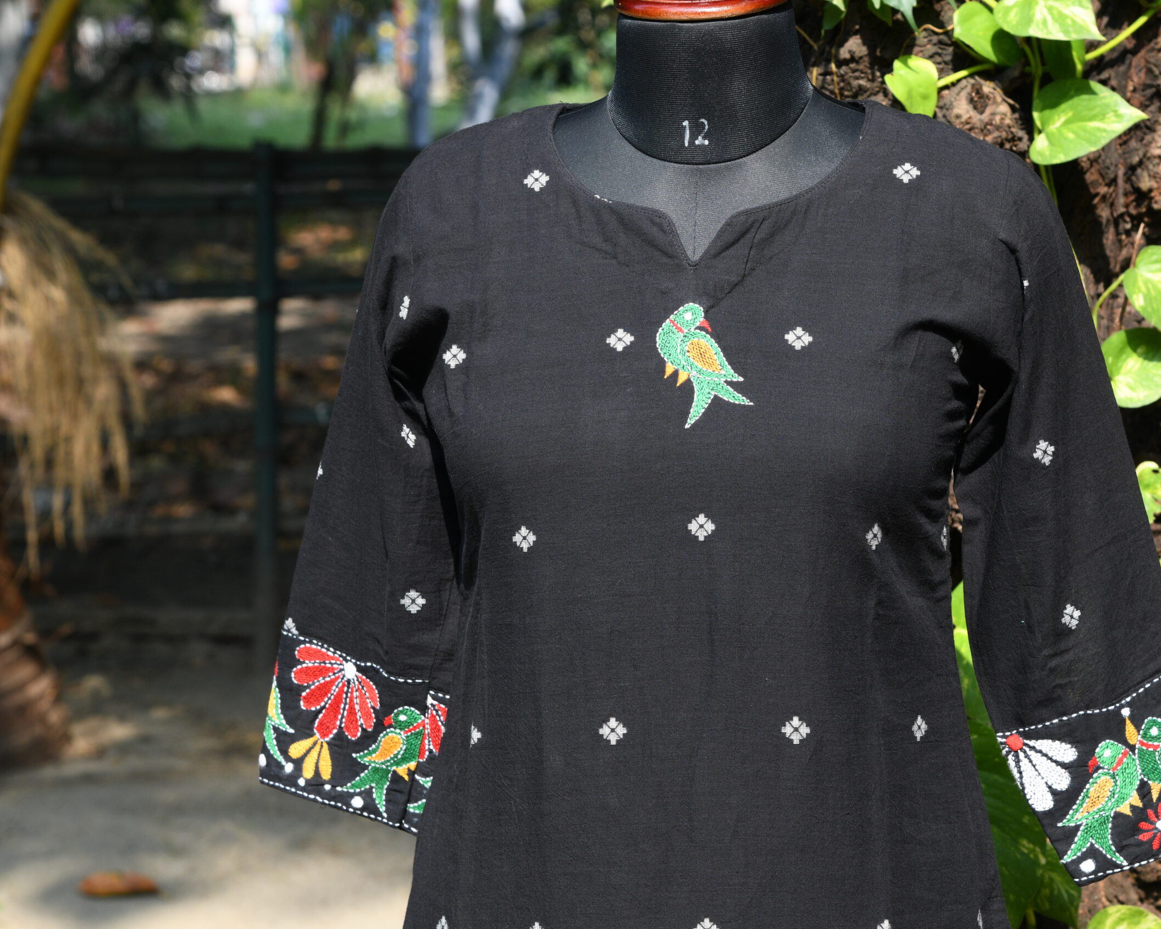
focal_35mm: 116
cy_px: 463
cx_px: 681
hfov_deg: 16.6
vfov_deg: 13.3
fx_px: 3986
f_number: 8
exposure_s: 1/250
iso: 400
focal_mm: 85
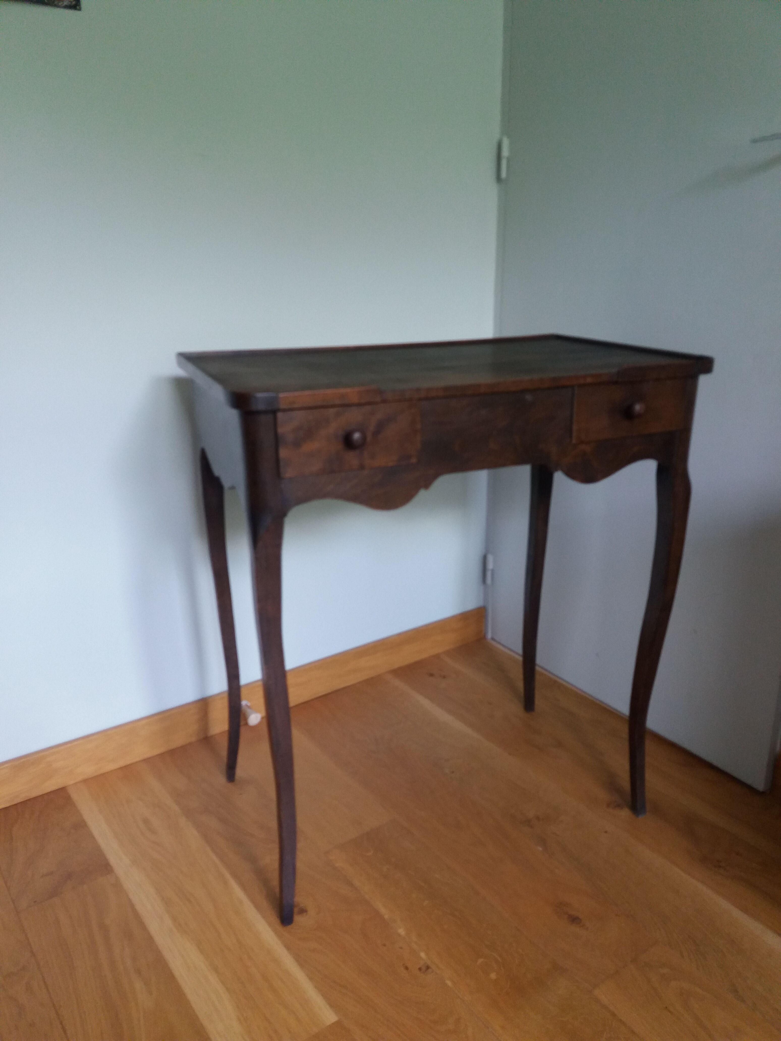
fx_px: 842
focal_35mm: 28
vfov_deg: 63.4
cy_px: 520
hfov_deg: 49.7
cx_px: 390
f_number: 1.9
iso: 100
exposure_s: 1/33
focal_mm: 3.7
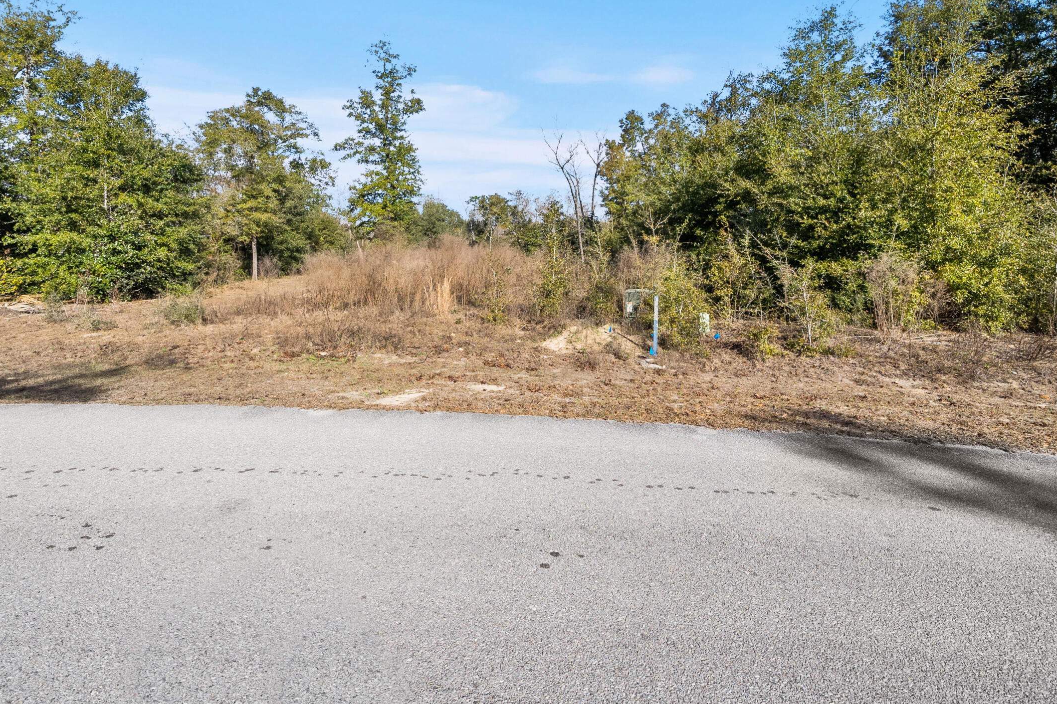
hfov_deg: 93.3
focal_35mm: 17
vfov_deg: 68.2
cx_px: 515
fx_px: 499
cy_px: 227
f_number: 7.1
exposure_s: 1/200
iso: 100
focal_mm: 12
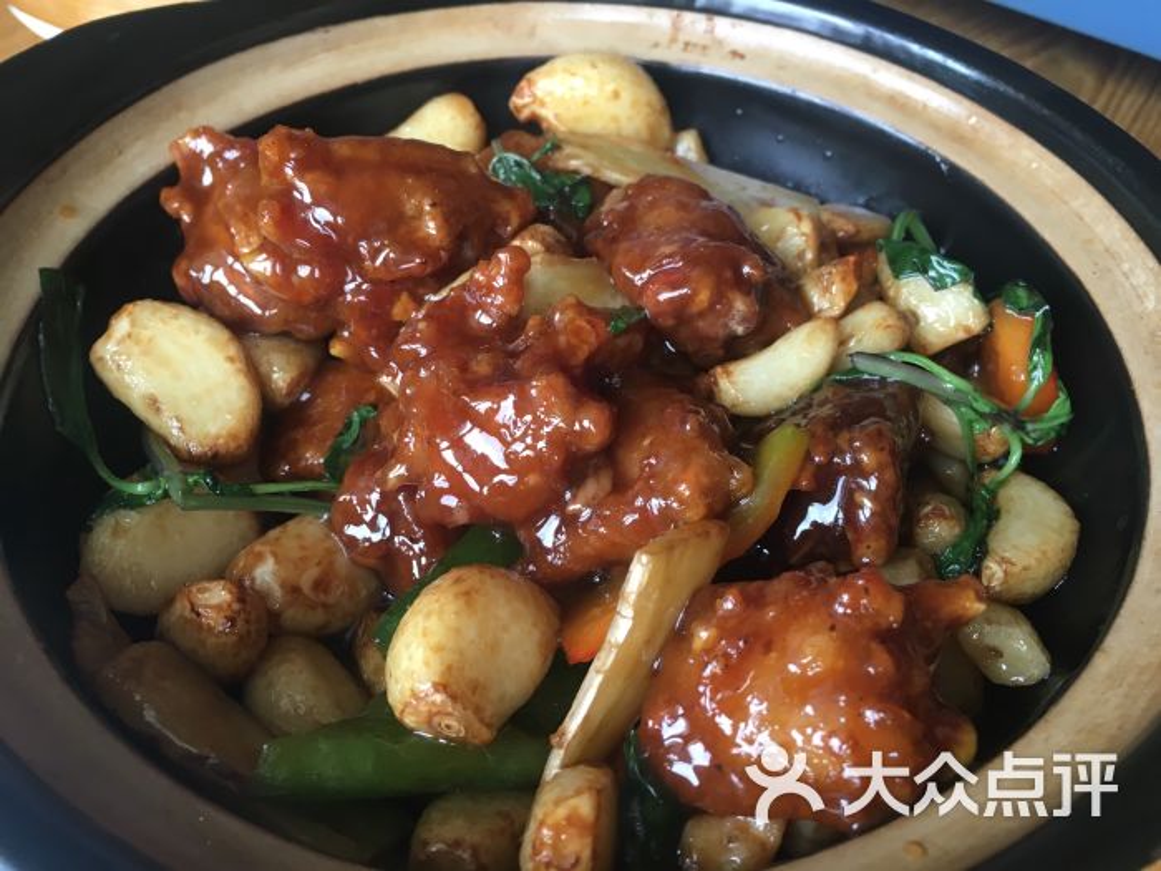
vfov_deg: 48.2
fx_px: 973
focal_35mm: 29
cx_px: 580
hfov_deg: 61.7
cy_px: 436
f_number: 2.2
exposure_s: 1/33
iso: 80
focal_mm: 4.15
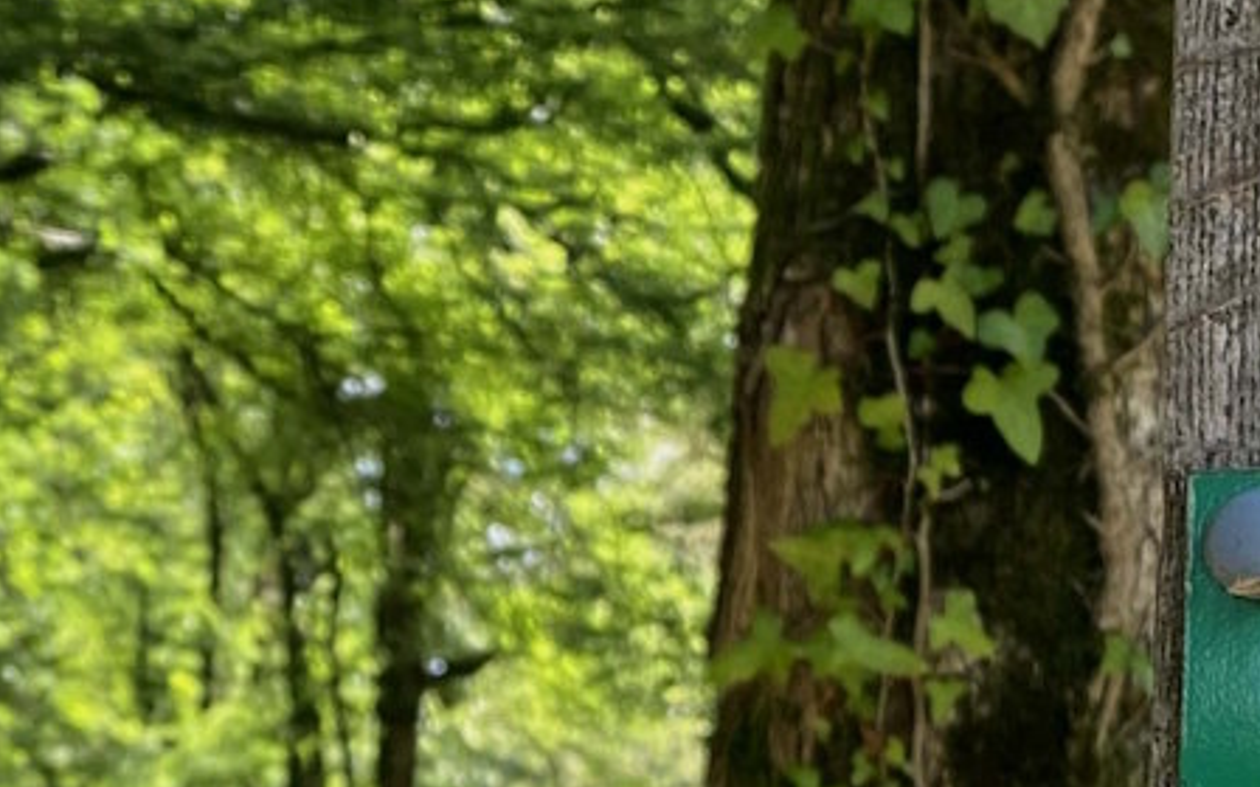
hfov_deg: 17.6
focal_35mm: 117
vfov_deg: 11.0
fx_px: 4018
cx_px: 188
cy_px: 935
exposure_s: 1/144
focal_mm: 4.25
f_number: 1.8
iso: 32
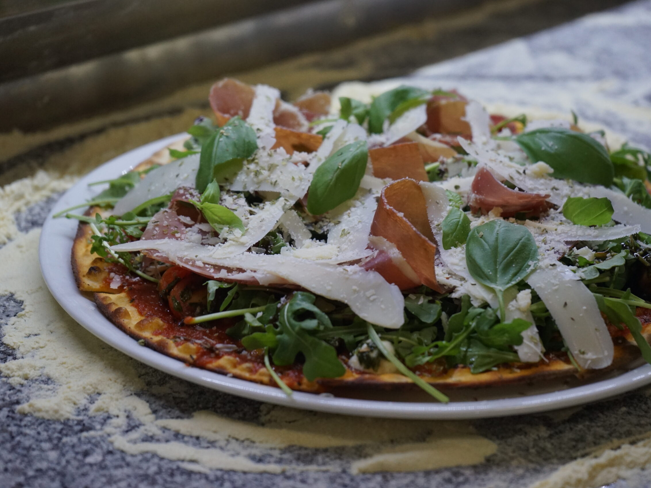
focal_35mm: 74
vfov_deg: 19.9
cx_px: 363
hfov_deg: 26.3
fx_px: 1392
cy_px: 243
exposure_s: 1/160
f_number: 5.6
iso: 2000
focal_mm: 68
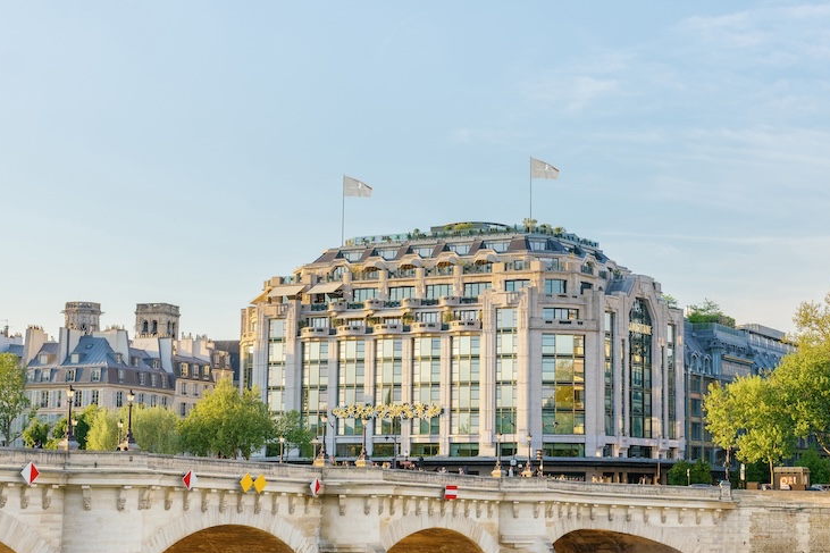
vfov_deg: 21.6
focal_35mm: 63
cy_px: 284
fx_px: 1452
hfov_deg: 31.9
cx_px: 464
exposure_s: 1/400
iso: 400
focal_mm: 36
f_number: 5.6
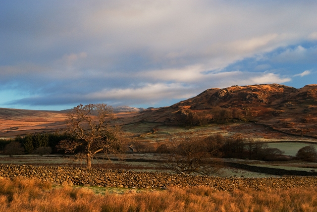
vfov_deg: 25.8
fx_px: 463
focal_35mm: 52
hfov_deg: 37.8
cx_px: 158
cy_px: 106
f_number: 8
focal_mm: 35
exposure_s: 1/60
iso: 400
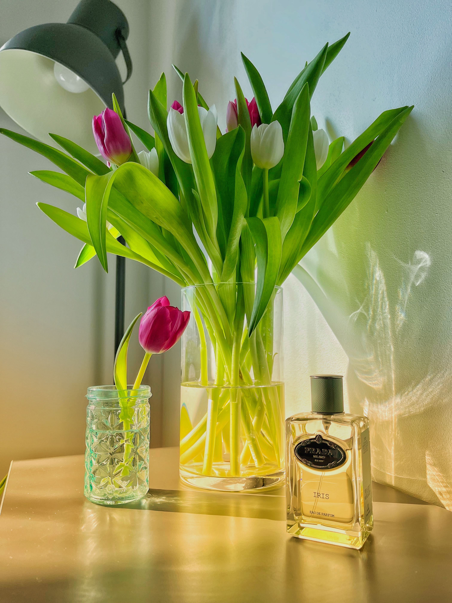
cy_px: 302
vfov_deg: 67.3
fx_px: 453
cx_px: 226
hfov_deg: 53.1
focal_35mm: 26
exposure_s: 1/1252
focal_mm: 5.1
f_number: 1.6
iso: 32
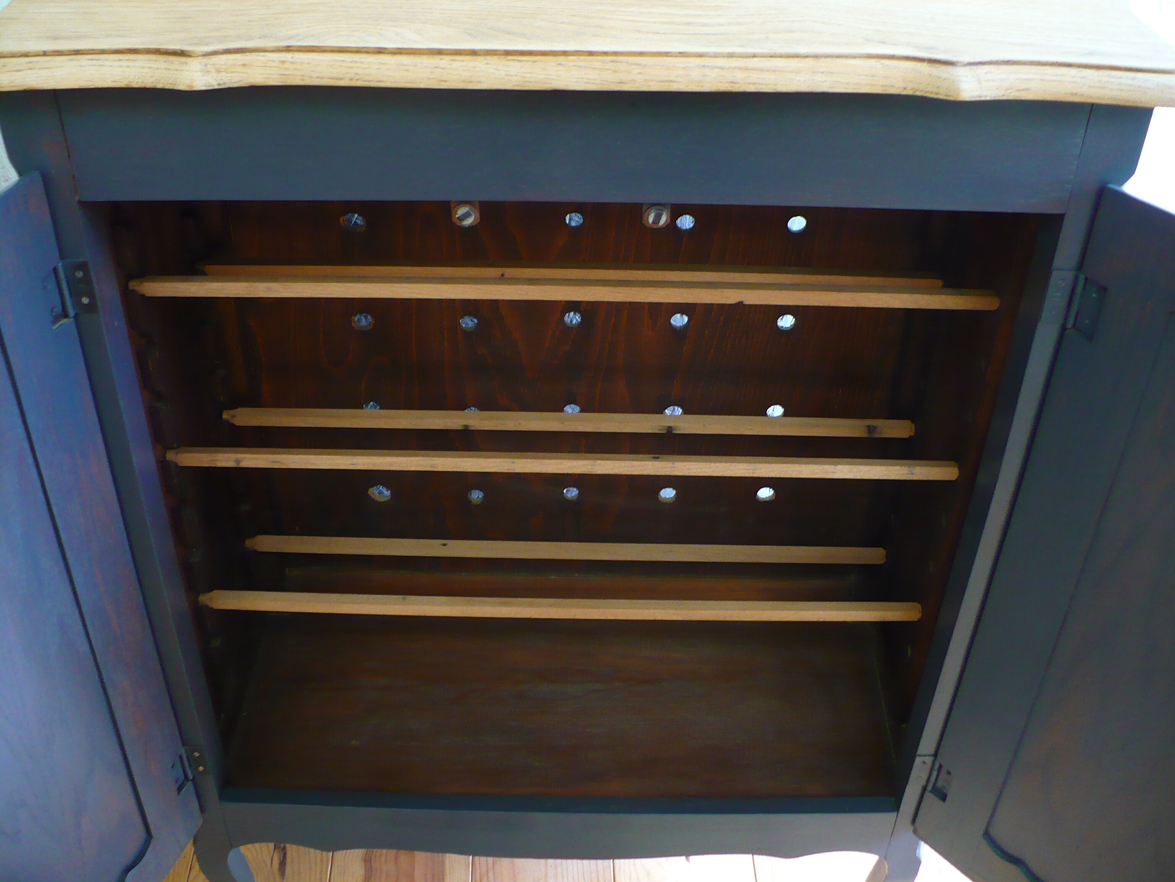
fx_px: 1256
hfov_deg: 50.1
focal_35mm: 37
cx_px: 588
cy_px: 441
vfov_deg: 38.7
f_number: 2.8
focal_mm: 6.1
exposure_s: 1/8
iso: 200
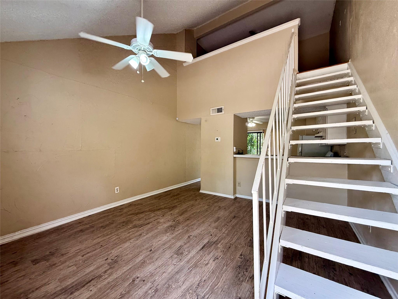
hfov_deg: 102.1
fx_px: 161
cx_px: 199
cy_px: 150
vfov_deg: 85.7
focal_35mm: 14
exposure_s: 1/99
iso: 125
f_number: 2.2
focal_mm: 2.22
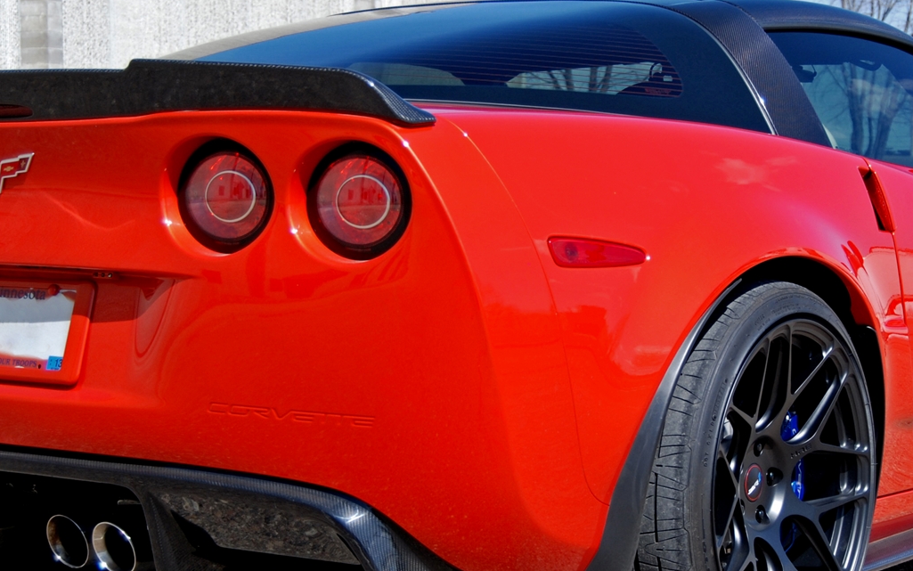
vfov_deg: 15.2
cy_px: 313
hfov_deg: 24.1
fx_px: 2140
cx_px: 522
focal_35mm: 86
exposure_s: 1/500
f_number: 4.2
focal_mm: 30
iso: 110
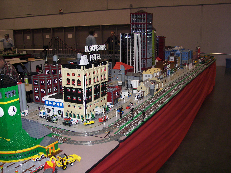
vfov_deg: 39.7
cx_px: 116
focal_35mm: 36
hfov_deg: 51.4
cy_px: 86
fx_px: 240
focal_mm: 6
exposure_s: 1/30
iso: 64
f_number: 2.8
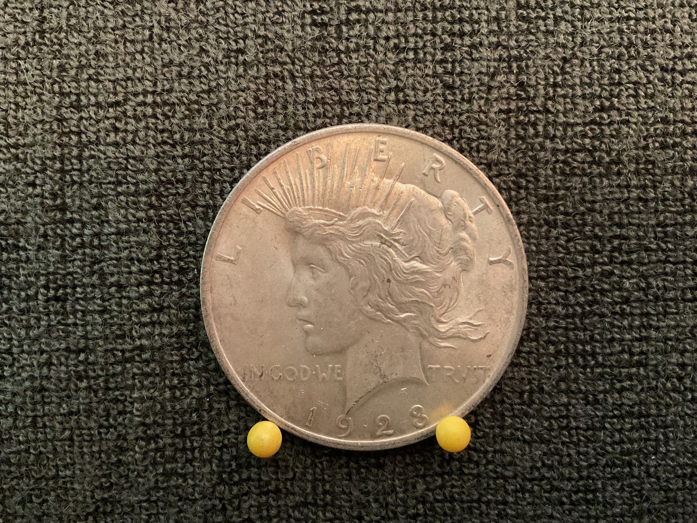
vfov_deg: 48.2
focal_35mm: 29
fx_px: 584
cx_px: 348
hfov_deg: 61.7
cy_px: 262
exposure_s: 1/30
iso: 500
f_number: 1.8
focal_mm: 3
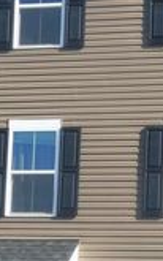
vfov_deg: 12.7
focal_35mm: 164
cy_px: 187
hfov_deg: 8.0
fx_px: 1167
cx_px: 106
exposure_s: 1/800
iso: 125
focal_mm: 9
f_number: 3.8
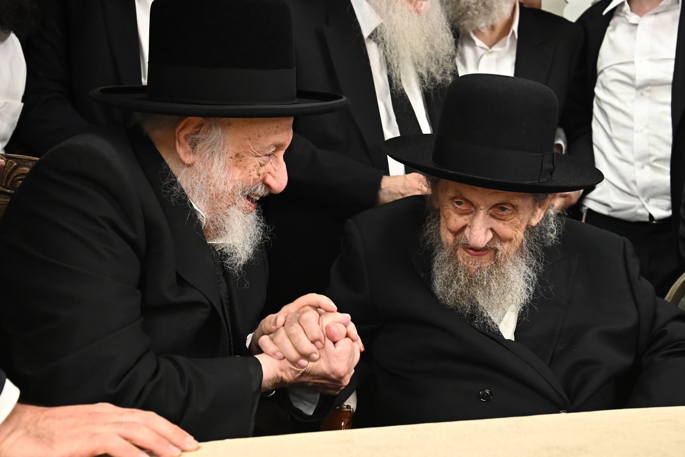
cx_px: 359
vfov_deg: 26.5
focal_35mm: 51
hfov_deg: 38.9
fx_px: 970
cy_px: 215
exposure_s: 1/200
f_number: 5.6
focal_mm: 48
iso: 3200
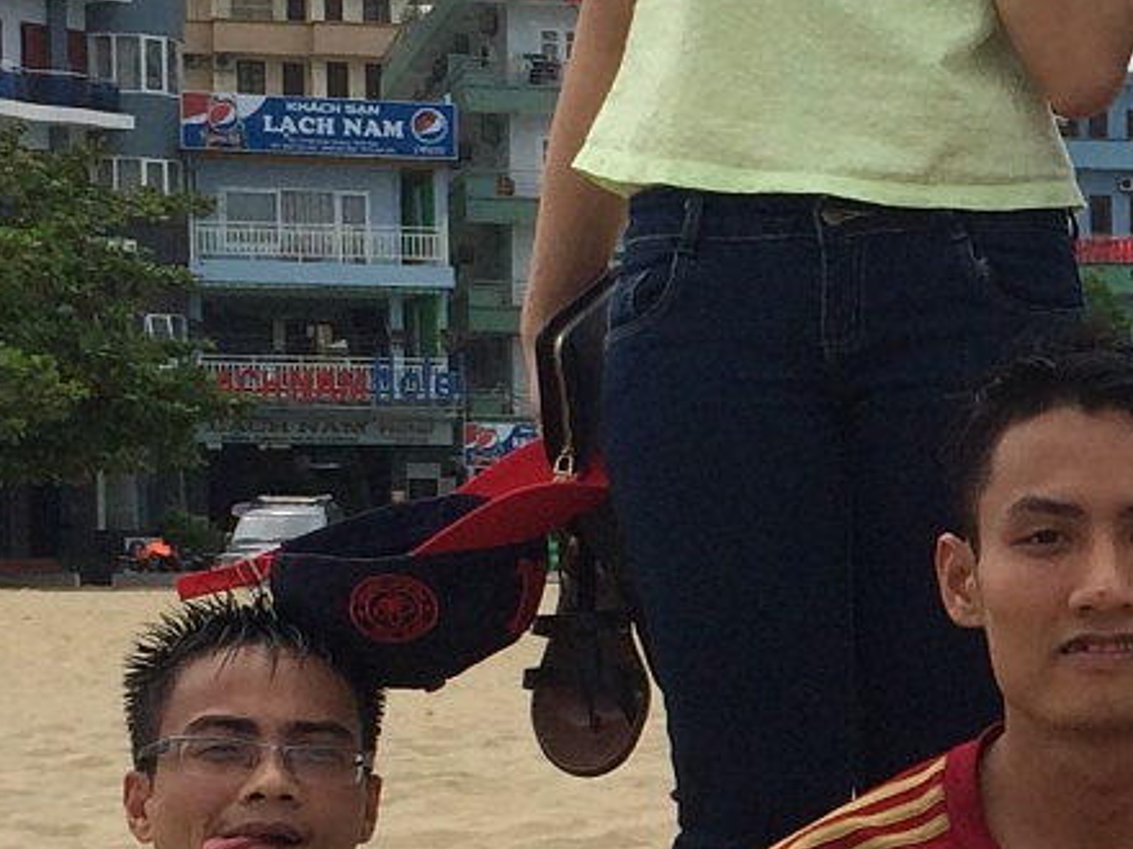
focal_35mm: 129
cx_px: 1801
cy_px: 747
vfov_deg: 11.4
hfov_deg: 14.1
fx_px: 4222
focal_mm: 4.15
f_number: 2.2
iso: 32
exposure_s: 1/3165
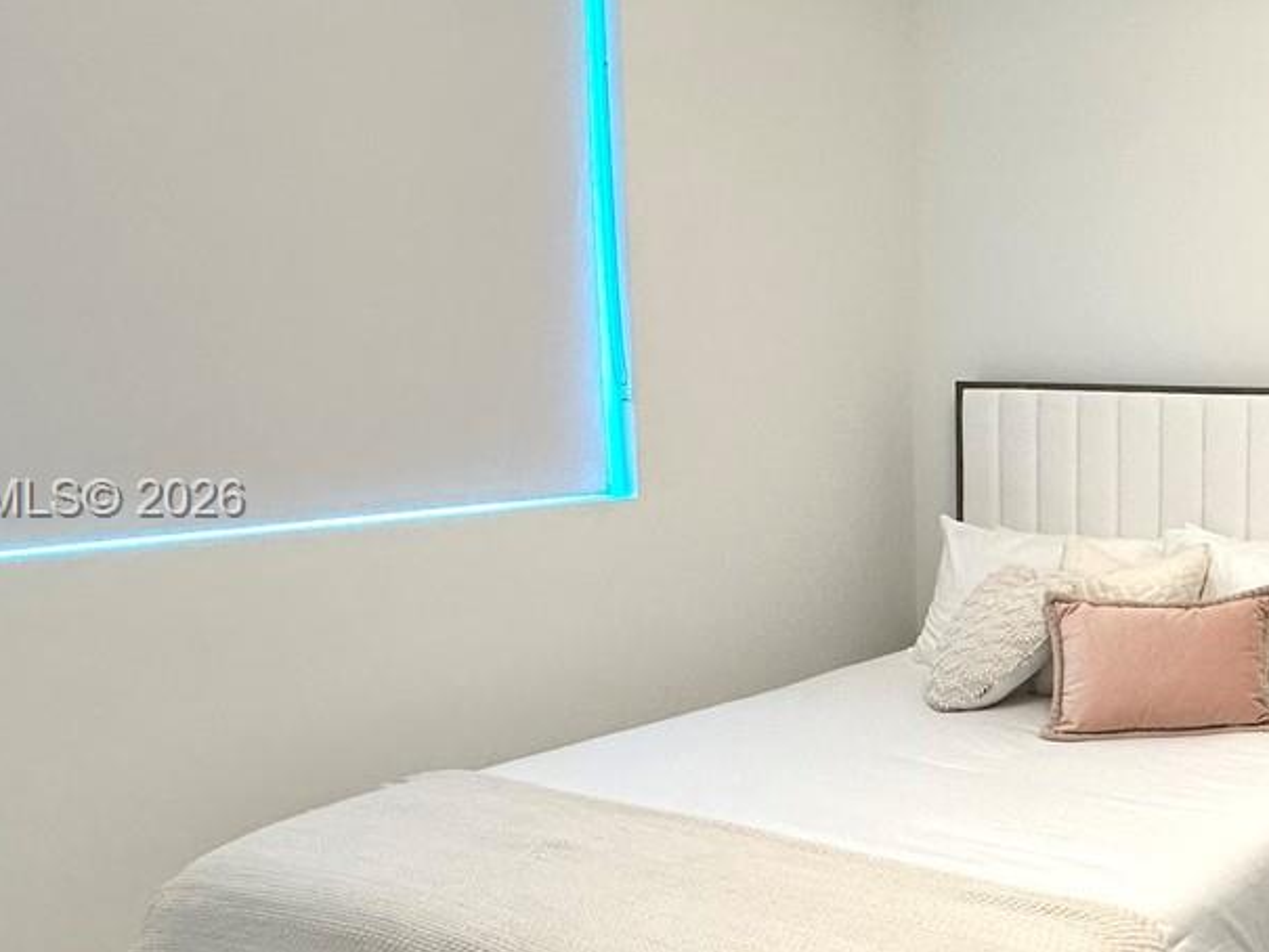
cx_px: 1269
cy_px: 501
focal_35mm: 37
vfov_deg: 38.7
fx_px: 1357
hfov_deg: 43.1
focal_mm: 2.22
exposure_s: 1/120
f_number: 2.2
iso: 200
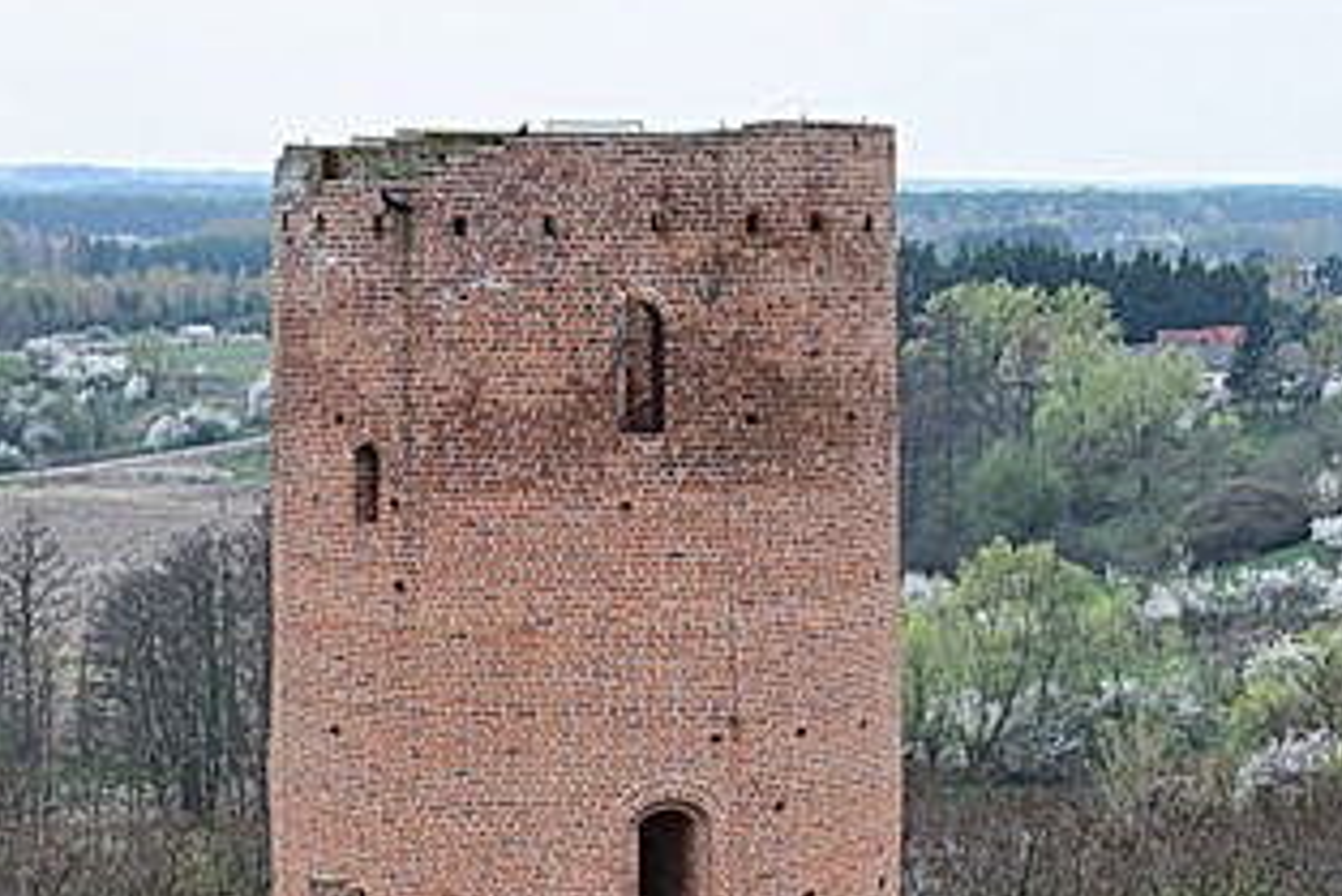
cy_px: 1020
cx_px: 888
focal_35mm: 115
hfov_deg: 17.7
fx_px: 4289
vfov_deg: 11.7
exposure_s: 1/60
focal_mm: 30
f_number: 8
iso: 400
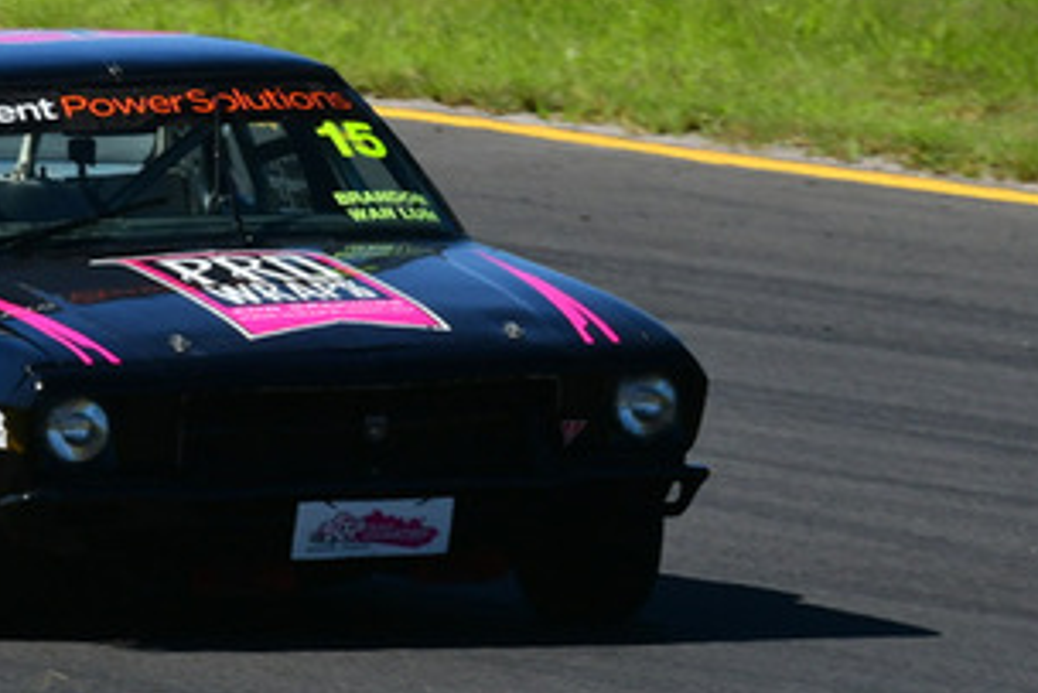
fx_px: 43297
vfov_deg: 0.9
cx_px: 99
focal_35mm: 1501
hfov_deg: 1.4
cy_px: 34
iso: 500
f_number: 13
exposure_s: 1/640
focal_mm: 380
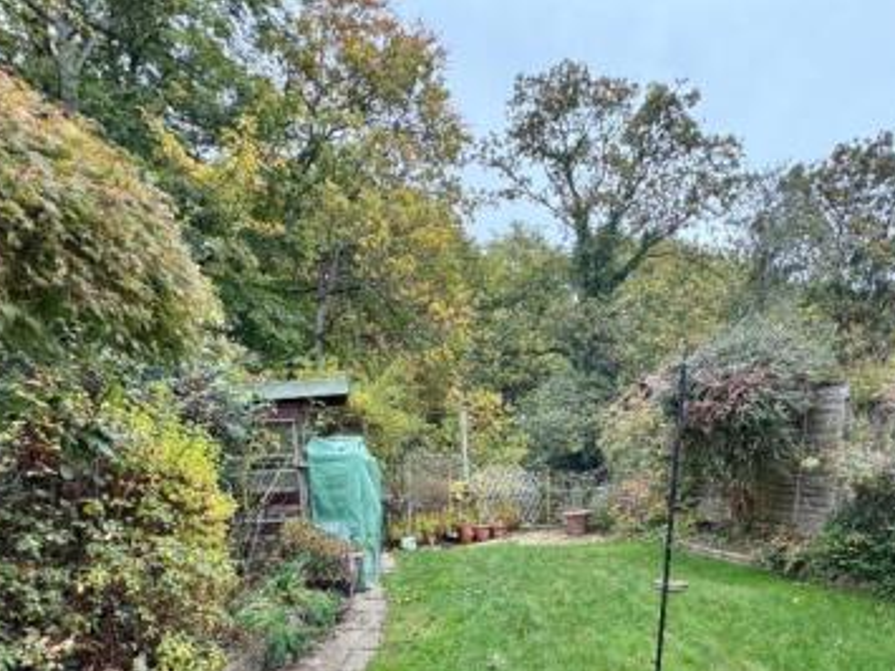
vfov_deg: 54.3
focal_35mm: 23
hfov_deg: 73.2
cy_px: 549
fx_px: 594
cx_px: 536
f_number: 2.2
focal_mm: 2.22
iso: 50
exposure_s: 1/99
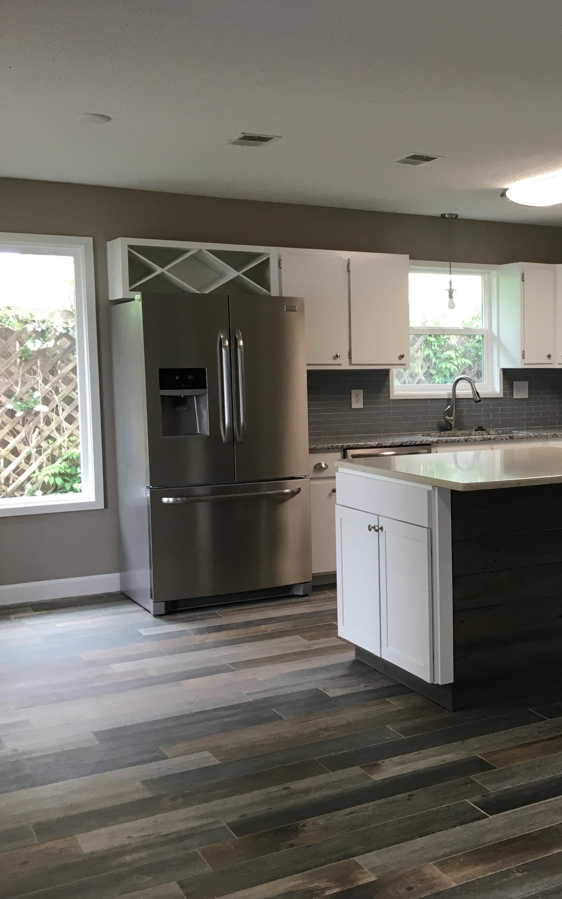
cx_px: 533
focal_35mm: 42
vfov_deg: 47.2
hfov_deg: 29.0
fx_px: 1030
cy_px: 457
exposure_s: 1/30
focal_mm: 4.15
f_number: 2.2
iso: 32
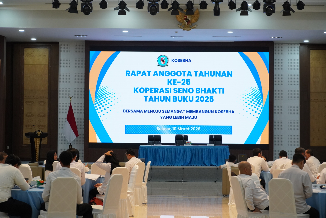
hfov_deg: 21.6
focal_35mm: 94
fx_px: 856
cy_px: 109
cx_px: 163
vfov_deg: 14.5
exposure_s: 1/160
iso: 1600
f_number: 5.6
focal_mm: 63
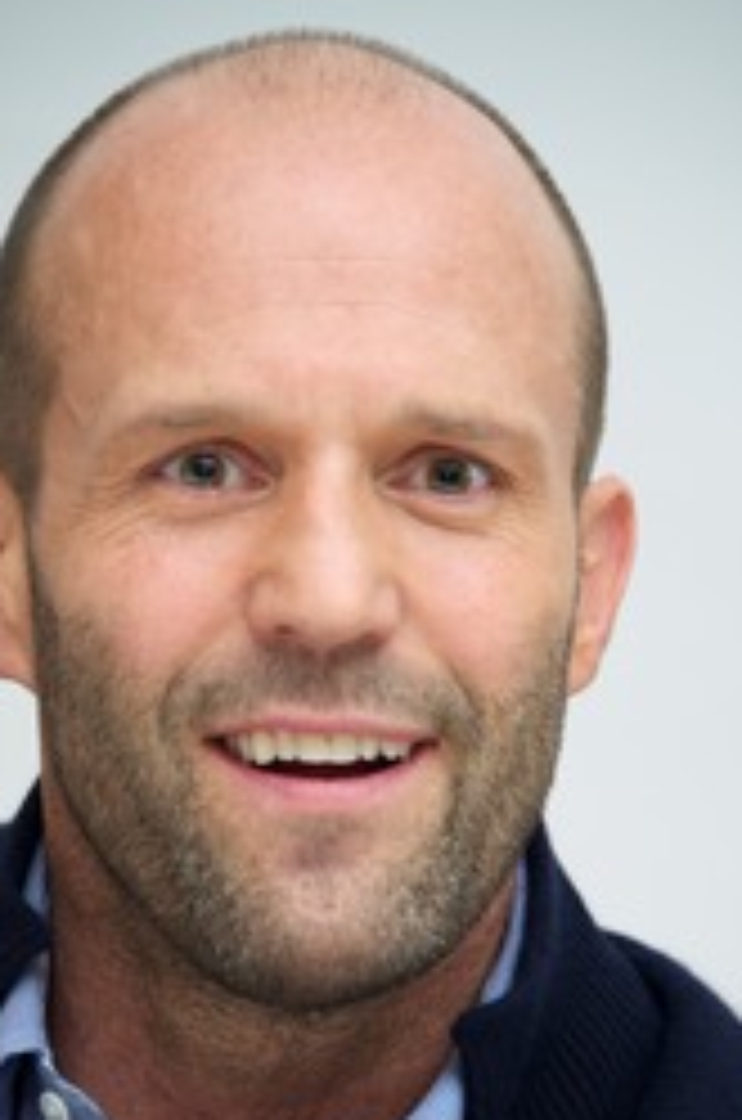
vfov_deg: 5.6
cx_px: 378
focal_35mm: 370
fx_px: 11486
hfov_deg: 3.7
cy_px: 823
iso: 500
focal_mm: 230
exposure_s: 1/60
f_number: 5.6
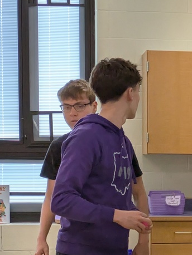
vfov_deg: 17.0
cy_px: 233
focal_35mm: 114
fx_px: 842
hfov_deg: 12.8
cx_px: 192
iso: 101
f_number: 1.89
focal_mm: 5.43
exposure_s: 1/303
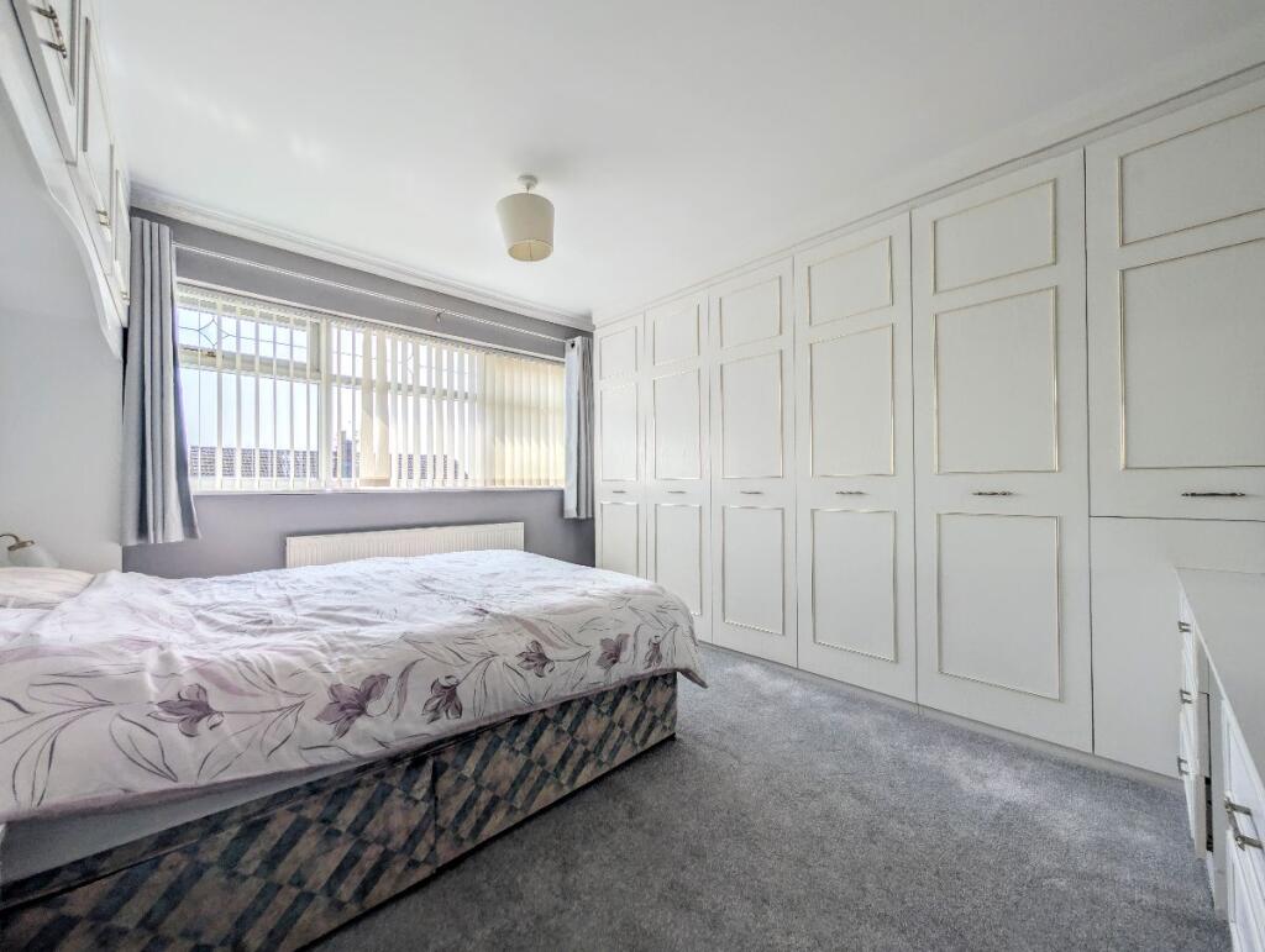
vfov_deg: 94.6
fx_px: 439
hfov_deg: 110.5
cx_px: 632
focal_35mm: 12
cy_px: 476
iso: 46
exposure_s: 1/1961
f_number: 1.7
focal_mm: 2.02
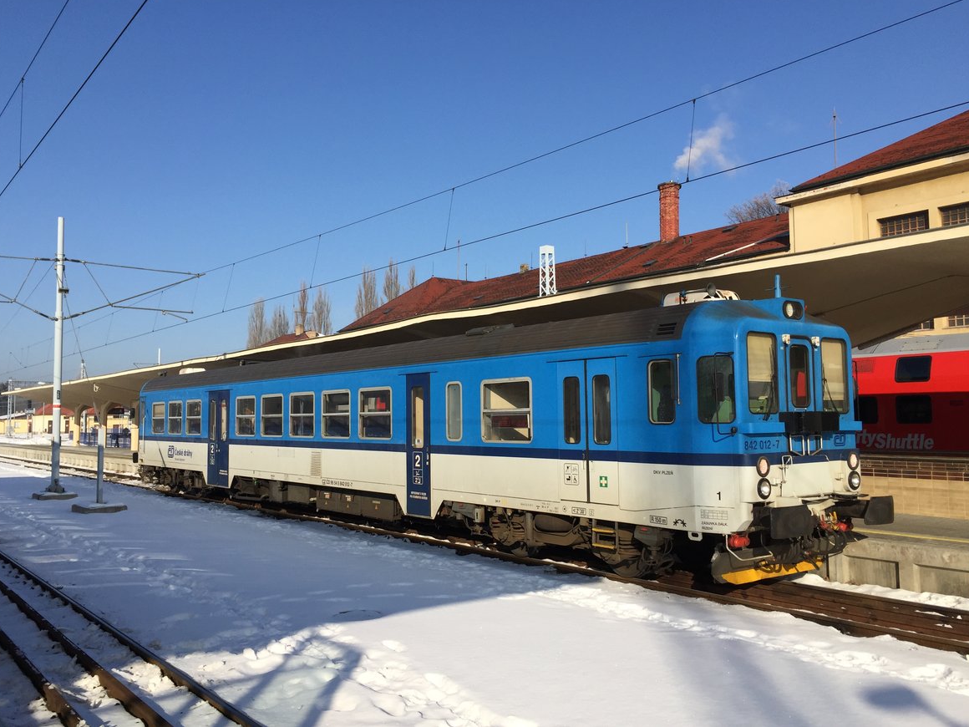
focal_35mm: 30
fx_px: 840
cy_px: 352
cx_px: 475
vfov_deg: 46.8
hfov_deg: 60.0
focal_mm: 4.15
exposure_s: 1/2639
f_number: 2.2
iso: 32
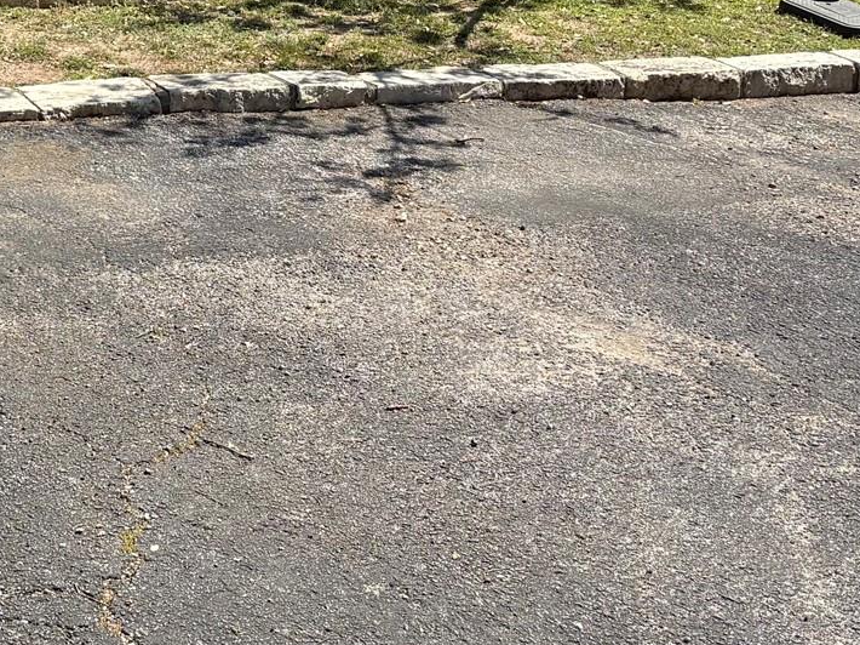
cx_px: -82
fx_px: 1863
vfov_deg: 18.4
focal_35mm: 75
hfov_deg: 24.3
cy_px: -178
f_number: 1.6
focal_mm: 5.96
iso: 50
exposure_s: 1/2747
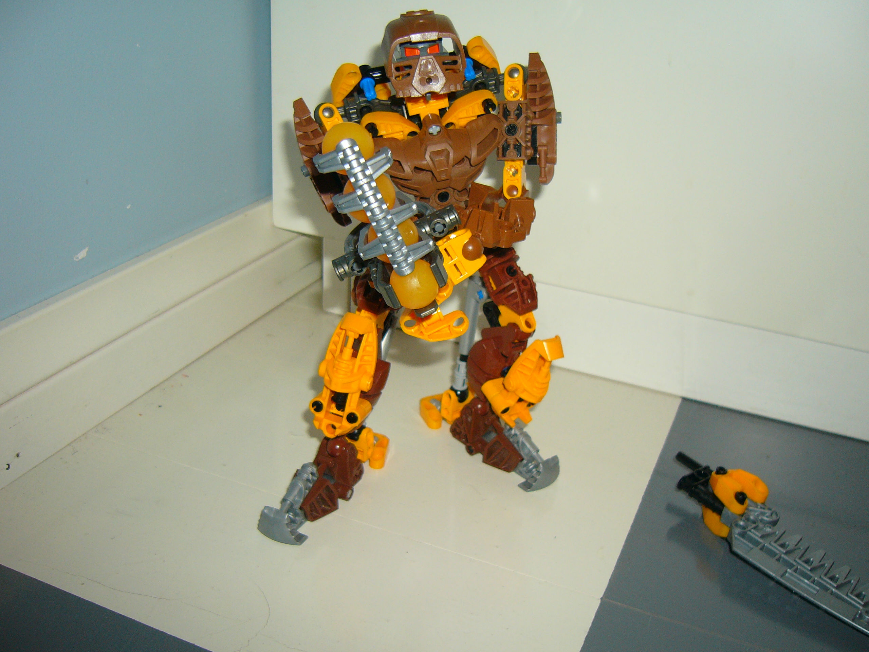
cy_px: 326
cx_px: 434
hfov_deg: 52.6
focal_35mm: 35
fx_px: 879
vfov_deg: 40.7
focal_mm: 5.8
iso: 100
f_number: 2.8
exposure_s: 1/60
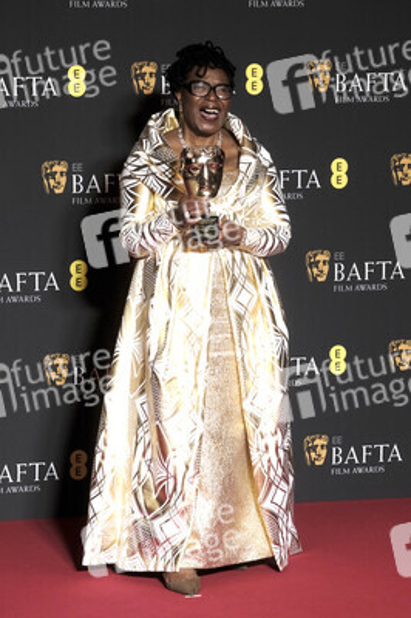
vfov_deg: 19.1
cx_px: 206
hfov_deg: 12.8
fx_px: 1835
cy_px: 309
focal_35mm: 107
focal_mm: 71.5
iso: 1600
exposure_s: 1/200
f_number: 3.6
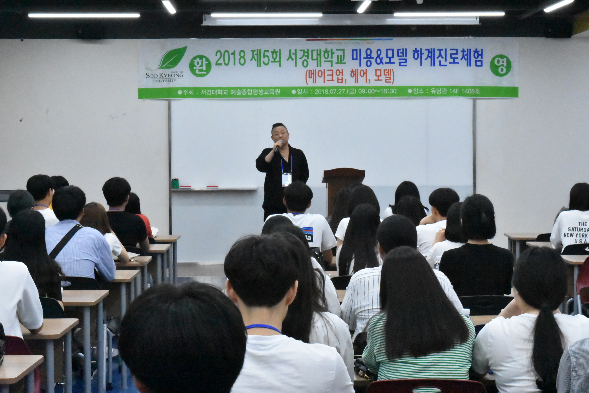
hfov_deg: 24.6
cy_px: 196
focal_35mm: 82
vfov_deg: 16.6
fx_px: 1351
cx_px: 294
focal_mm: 55
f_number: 20
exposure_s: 1/200
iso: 25600
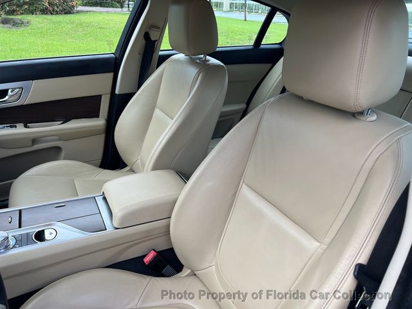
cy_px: 154
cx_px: 206
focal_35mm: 26
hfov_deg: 67.3
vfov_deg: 53.1
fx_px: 309
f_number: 1.5
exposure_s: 1/495
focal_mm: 5.7
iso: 50
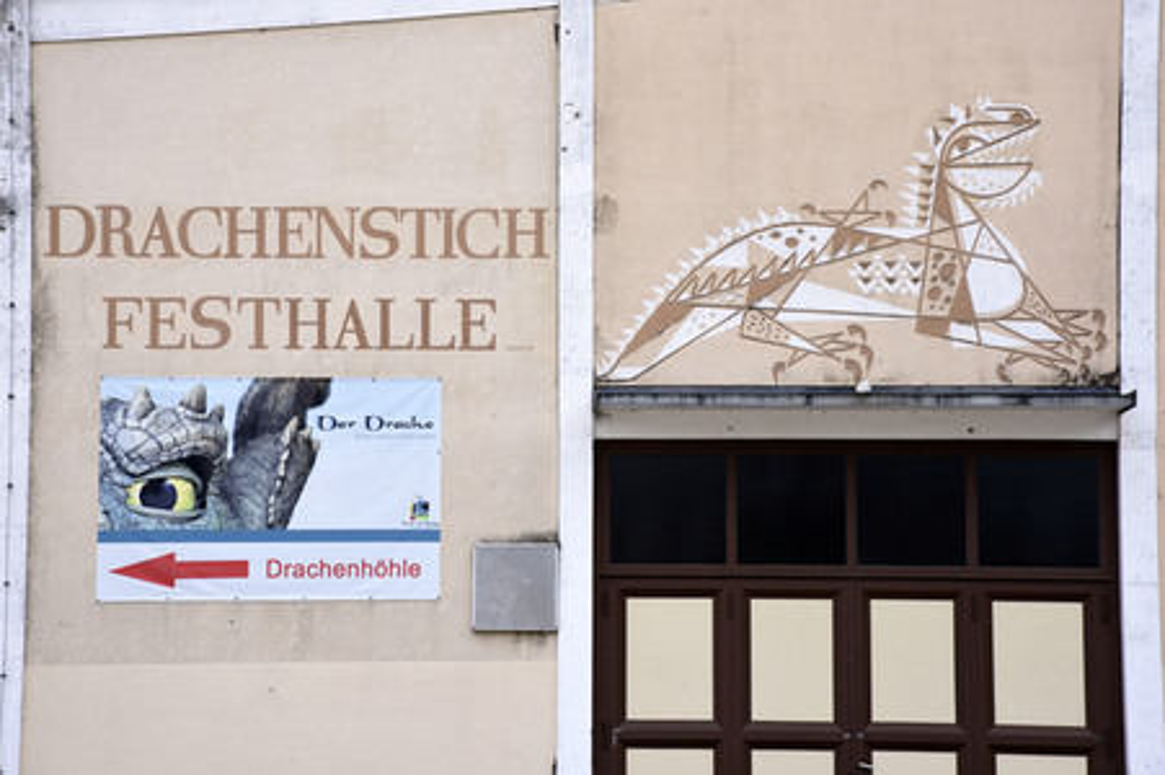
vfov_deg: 12.2
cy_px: 388
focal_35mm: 112
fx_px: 3622
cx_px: 582
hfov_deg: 18.3
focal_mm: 112
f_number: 11
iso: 320
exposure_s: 1/160
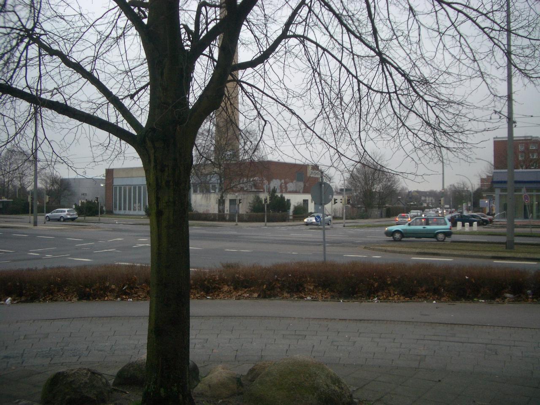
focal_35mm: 35
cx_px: 270
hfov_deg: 52.6
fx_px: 546
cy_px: 202
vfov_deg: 40.7
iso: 100
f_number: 2.6
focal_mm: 5.8
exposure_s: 1/125
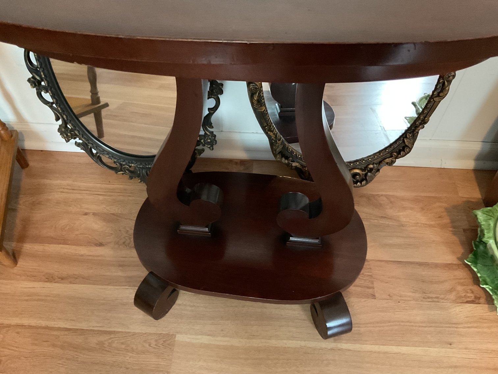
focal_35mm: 29
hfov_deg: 61.7
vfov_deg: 48.2
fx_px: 417
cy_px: 187
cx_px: 249
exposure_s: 1/30
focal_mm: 3
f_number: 1.8
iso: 500
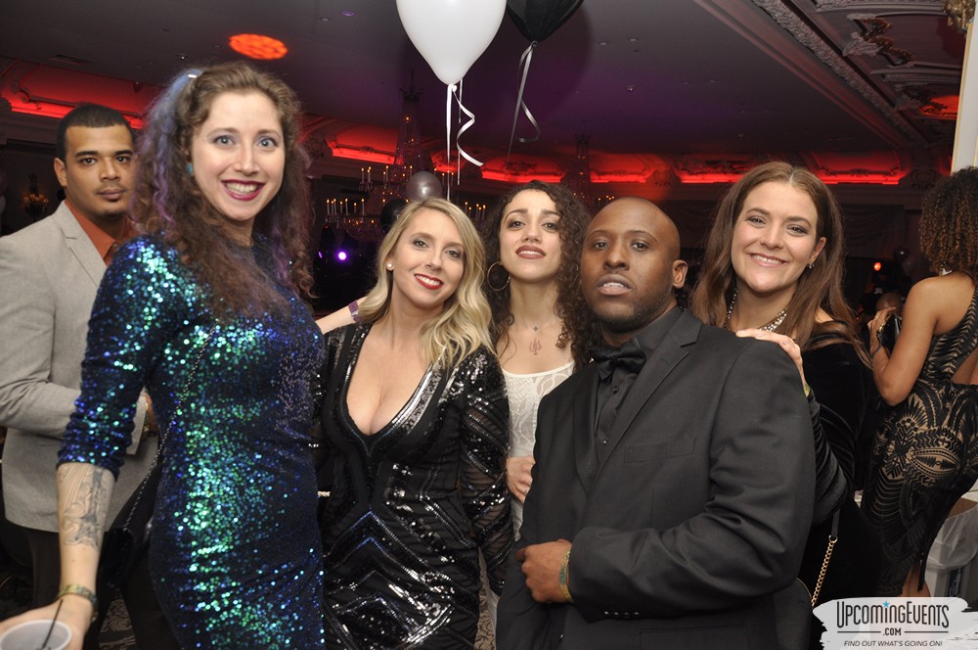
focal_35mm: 27
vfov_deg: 47.8
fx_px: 733
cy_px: 325
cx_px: 489
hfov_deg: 67.4
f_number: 5
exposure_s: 1/60
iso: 400
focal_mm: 18
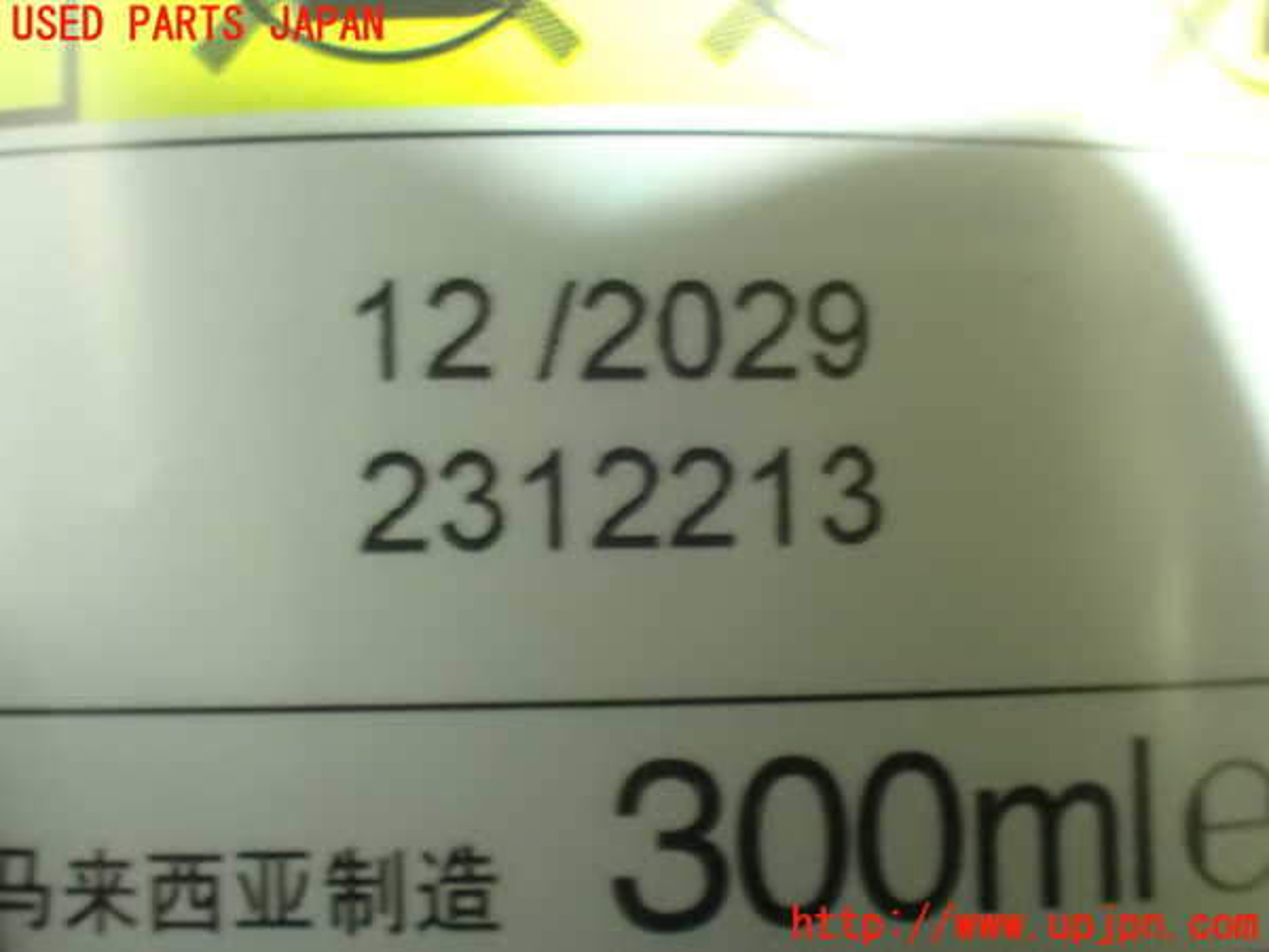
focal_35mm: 67
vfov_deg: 21.9
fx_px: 2456
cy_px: 476
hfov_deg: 29.0
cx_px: 634
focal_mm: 11.88
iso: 1600
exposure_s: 1/8
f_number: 3.8
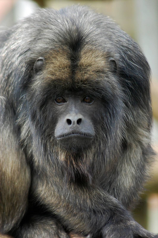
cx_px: 79
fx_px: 2967
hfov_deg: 3.0
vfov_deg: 4.6
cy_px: 119
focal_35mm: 450
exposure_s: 1/250
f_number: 5.6
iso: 800
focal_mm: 300
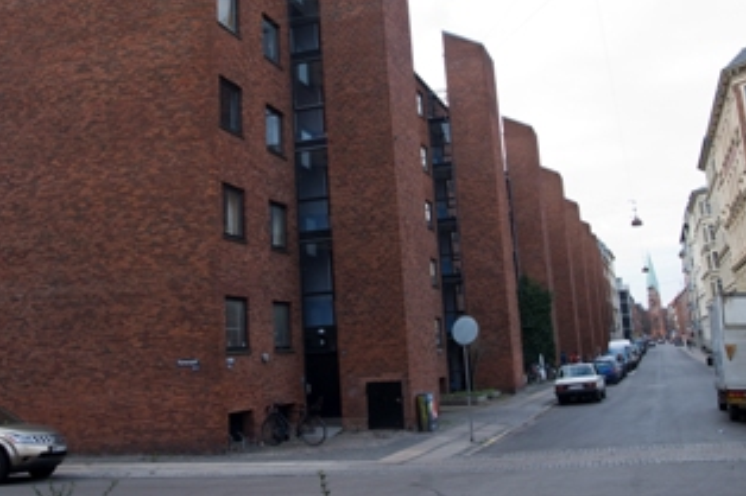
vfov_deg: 33.1
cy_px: 163
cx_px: 318
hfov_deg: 48.3
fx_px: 828
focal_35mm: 40
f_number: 8
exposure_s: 1/15
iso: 100
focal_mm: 28
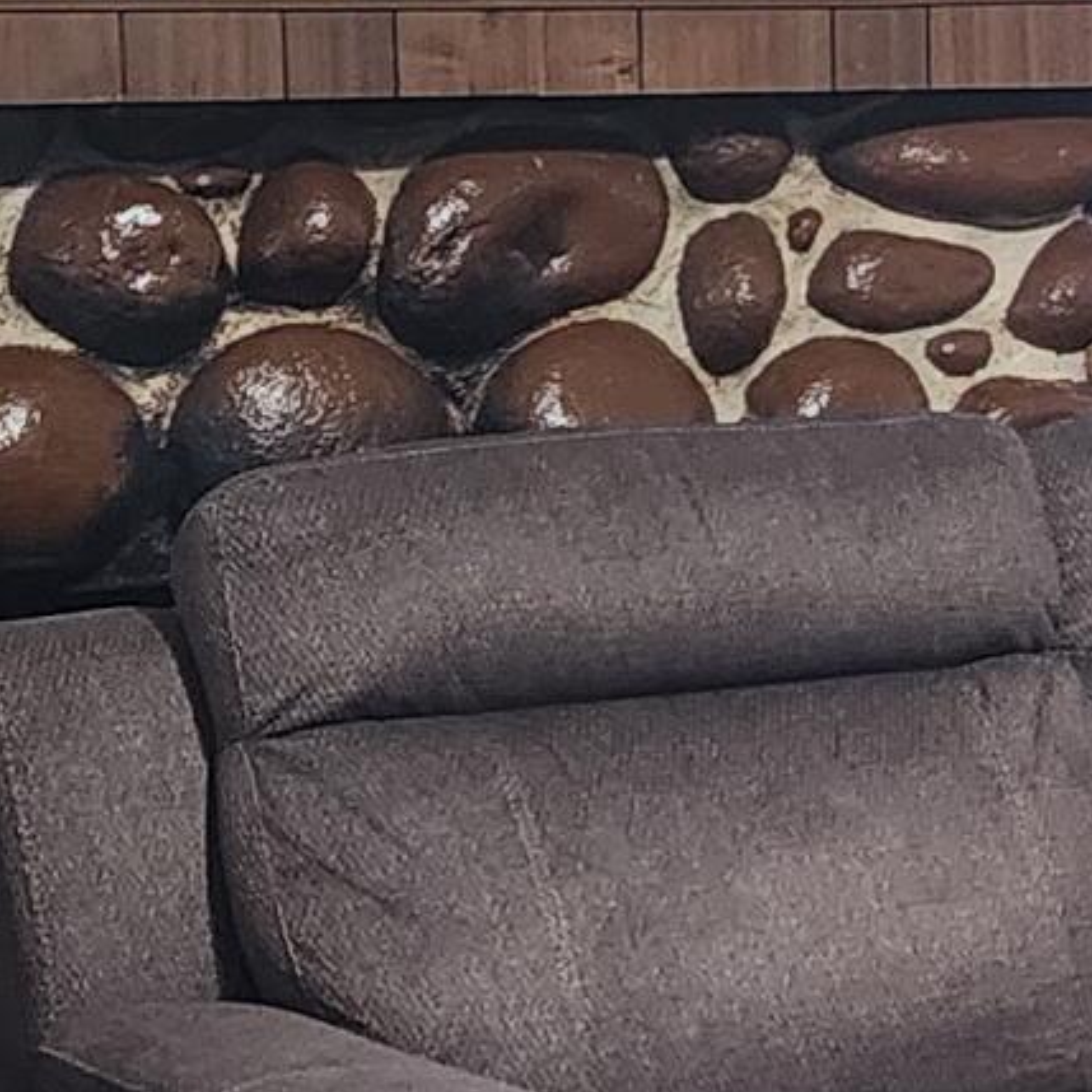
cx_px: 1331
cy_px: 563
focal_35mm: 142
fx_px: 5068
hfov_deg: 12.0
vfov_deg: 12.3
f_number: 1.8
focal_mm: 6.4
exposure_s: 1/60
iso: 640
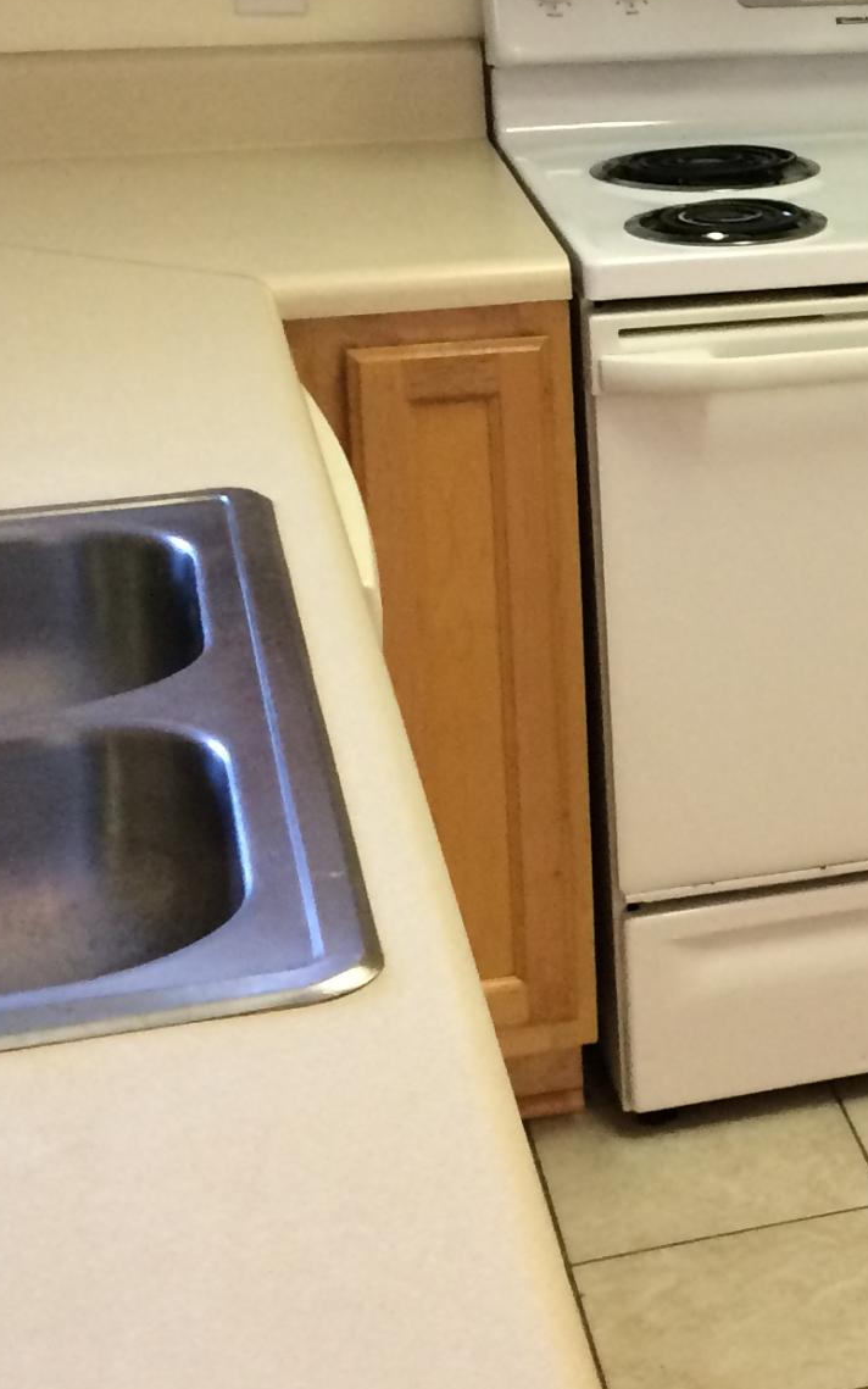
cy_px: 399
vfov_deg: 25.3
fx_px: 3065
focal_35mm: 81
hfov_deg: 14.4
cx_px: 1504
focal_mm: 4.15
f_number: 2.2
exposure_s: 1/30
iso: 100
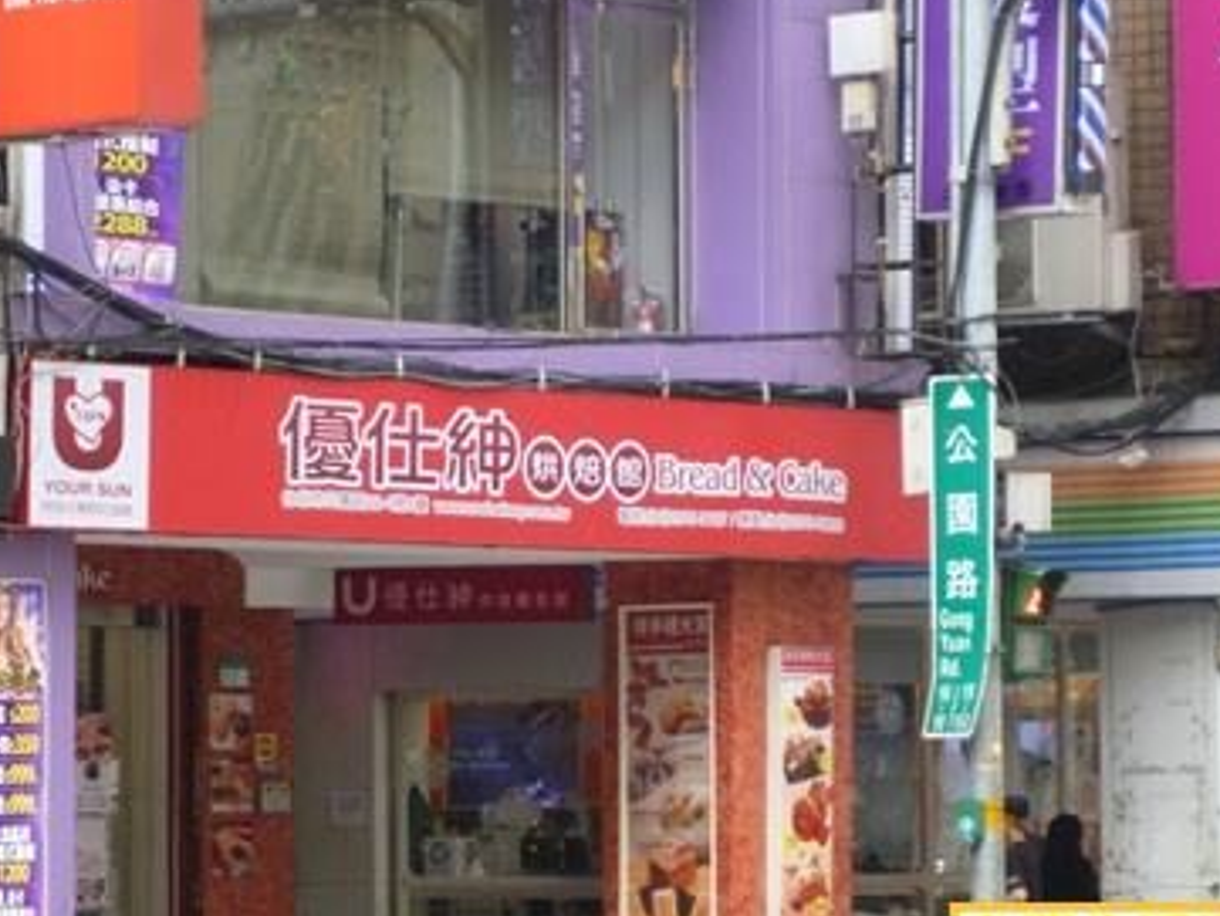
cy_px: 483
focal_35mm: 184
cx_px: 591
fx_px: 6487
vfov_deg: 8.1
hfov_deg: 10.7
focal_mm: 25
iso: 400
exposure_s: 1/60
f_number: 6.9
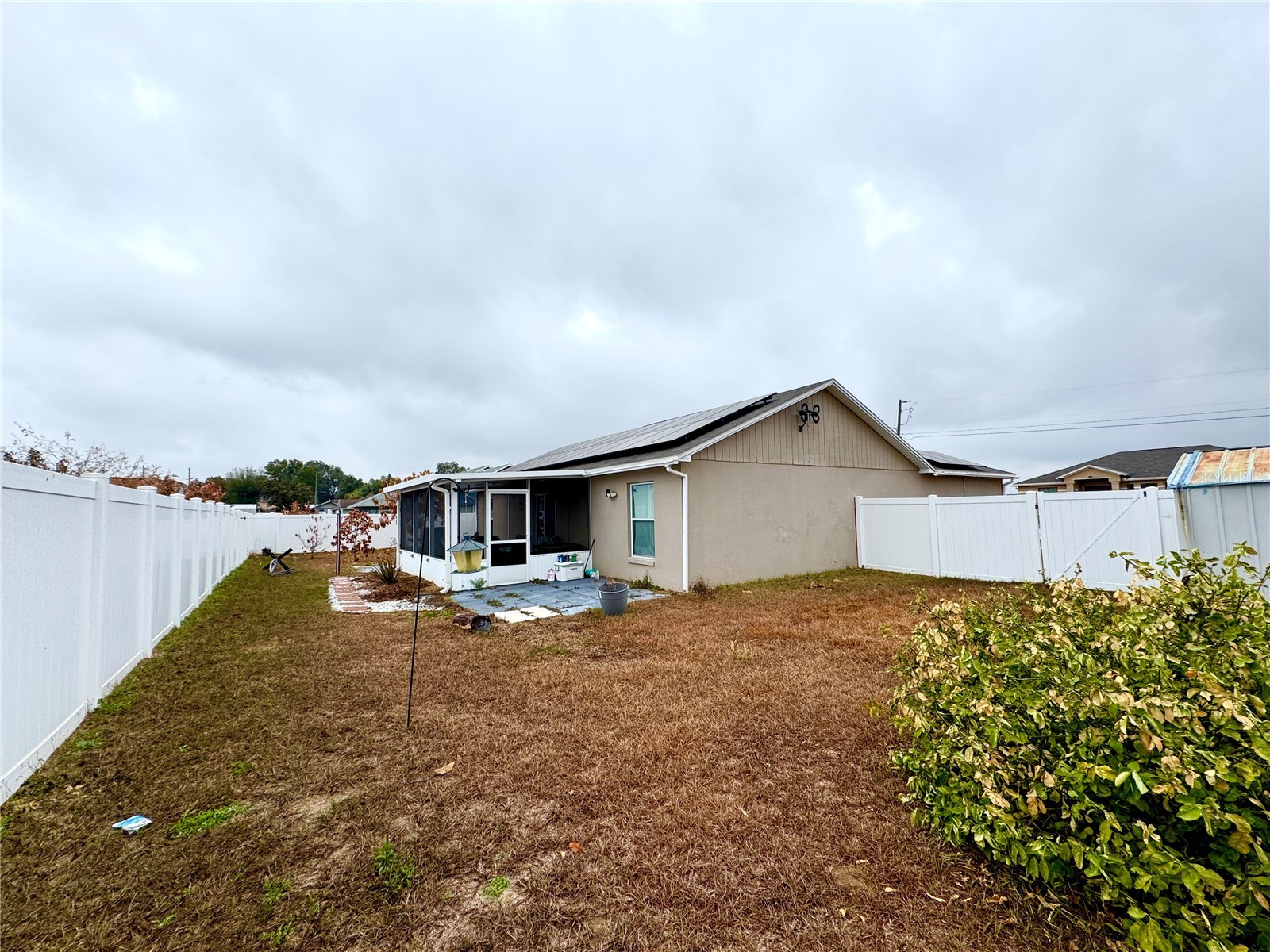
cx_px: 635
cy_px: 476
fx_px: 514
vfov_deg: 85.7
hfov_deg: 102.1
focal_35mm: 14
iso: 40
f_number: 2.2
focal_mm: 2.22
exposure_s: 1/1637
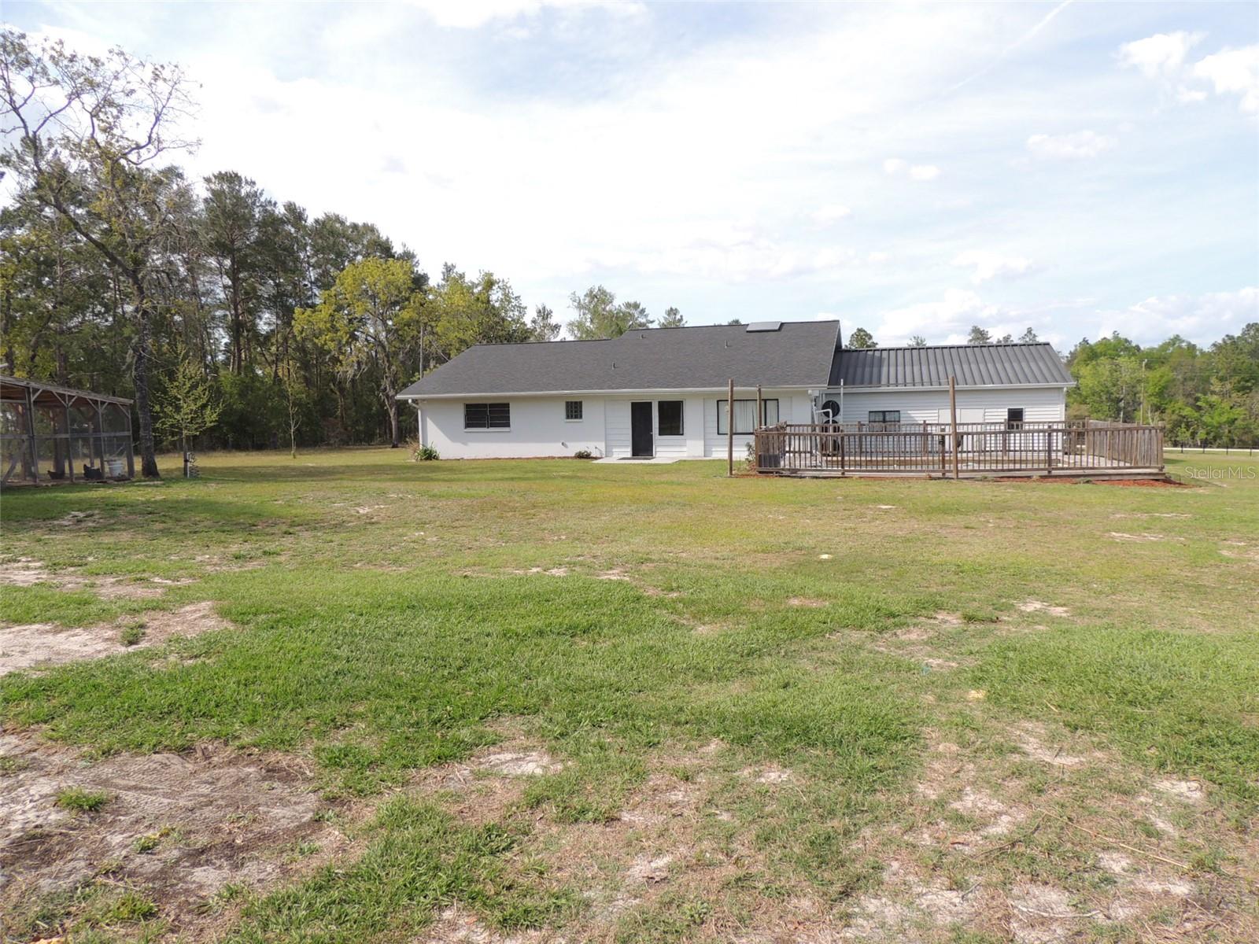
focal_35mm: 24
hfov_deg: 71.6
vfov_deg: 56.8
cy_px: 472
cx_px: 630
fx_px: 873
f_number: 3
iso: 100
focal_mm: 4.3
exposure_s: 1/800
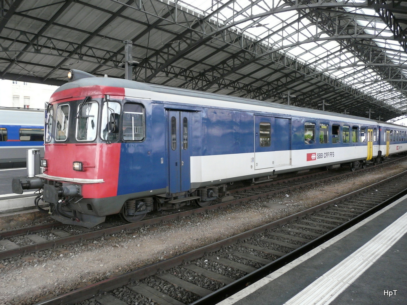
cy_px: 152
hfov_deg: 63.4
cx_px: 204
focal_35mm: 28
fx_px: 329
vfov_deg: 49.7
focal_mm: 4.6
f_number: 2.8
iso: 200
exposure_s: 1/125
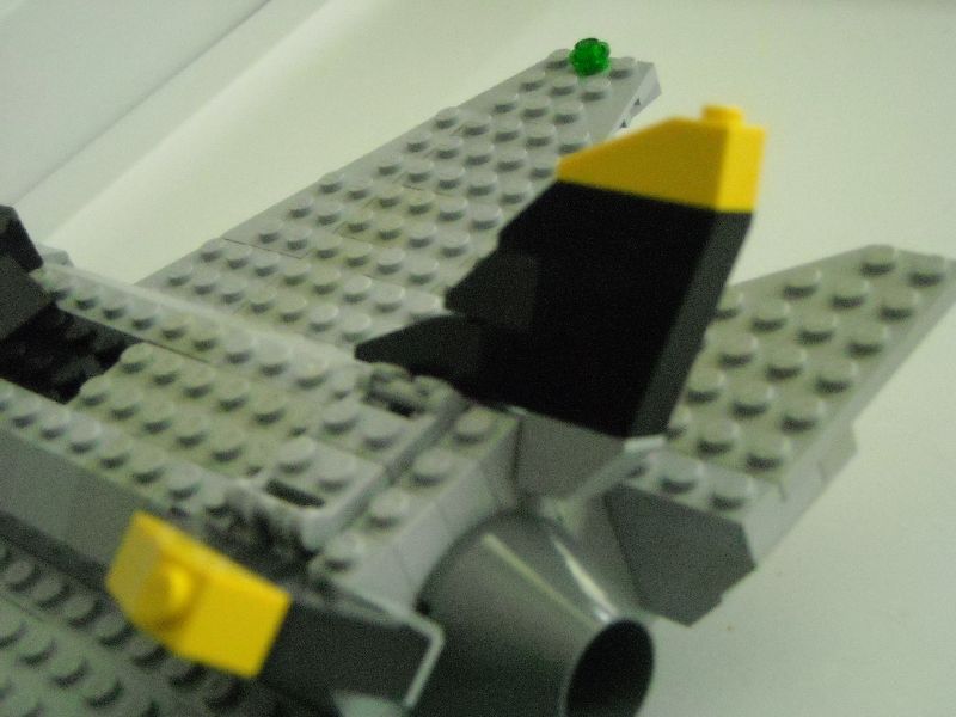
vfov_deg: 21.6
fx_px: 1878
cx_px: 478
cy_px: 358
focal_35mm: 68
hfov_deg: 28.6
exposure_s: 1/6
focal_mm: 11.02
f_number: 3.7
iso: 800
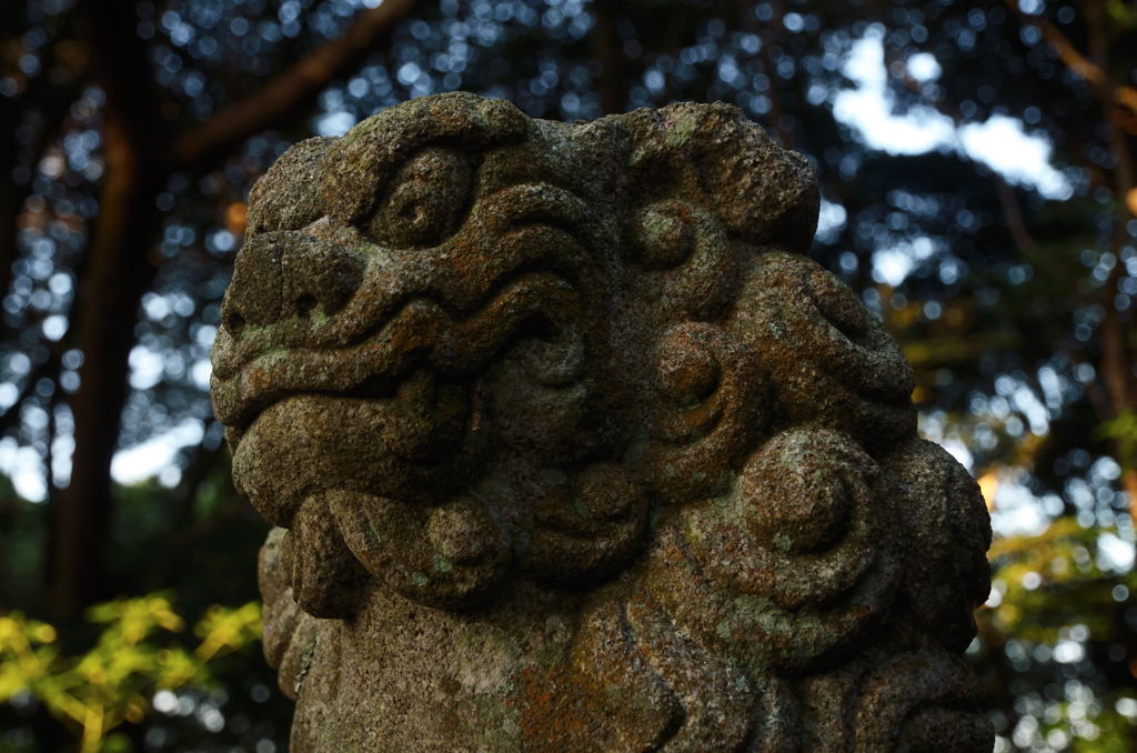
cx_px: 568
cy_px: 376
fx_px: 1655
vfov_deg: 25.6
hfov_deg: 37.9
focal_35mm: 52
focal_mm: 35
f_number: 5.6
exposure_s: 1/60
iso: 100
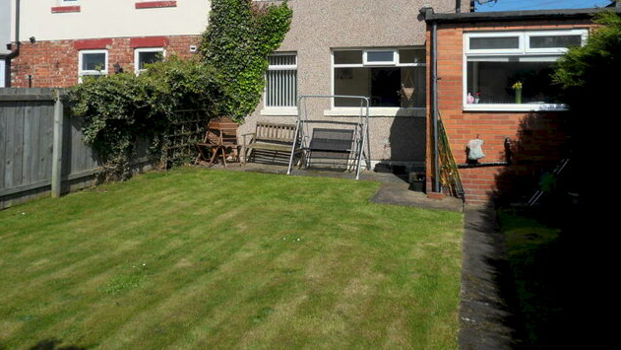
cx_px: 342
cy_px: 92
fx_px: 478
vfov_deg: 39.2
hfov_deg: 65.9
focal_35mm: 29
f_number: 7.5
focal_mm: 4.2
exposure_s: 1/350
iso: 80
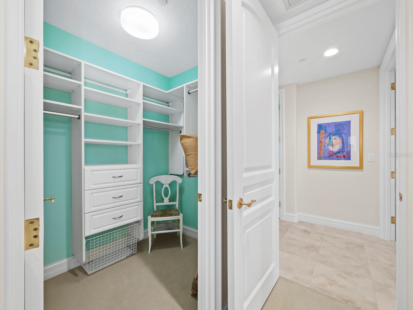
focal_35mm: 14
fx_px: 167
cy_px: 155
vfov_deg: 85.7
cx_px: 206
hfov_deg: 102.0
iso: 400
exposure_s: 1/1.67
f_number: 11
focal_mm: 7
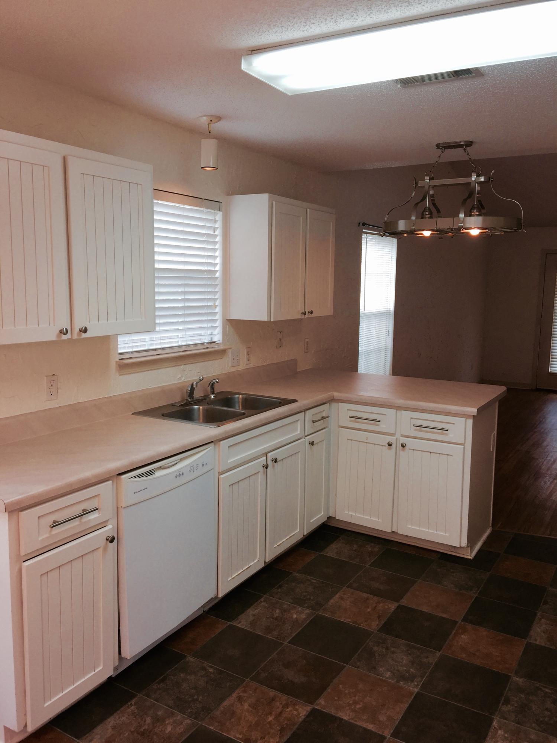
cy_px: 372
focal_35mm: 29
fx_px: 622
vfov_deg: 61.7
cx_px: 278
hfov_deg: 48.2
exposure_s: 1/60
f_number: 2.2
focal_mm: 4.15
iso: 32
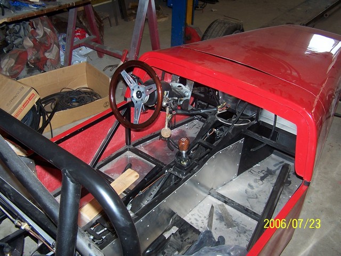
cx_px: 170
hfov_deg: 49.0
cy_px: 128
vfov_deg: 37.7
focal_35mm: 38
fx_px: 374
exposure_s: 1/60
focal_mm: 6.3
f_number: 2.8
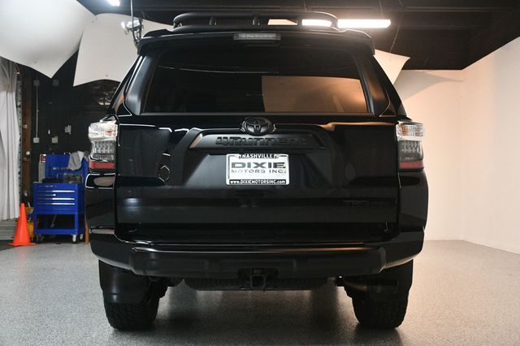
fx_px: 563
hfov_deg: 49.6
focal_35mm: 39
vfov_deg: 34.2
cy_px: 173
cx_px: 260
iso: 2200
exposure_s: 1/125
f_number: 3.8
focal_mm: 26
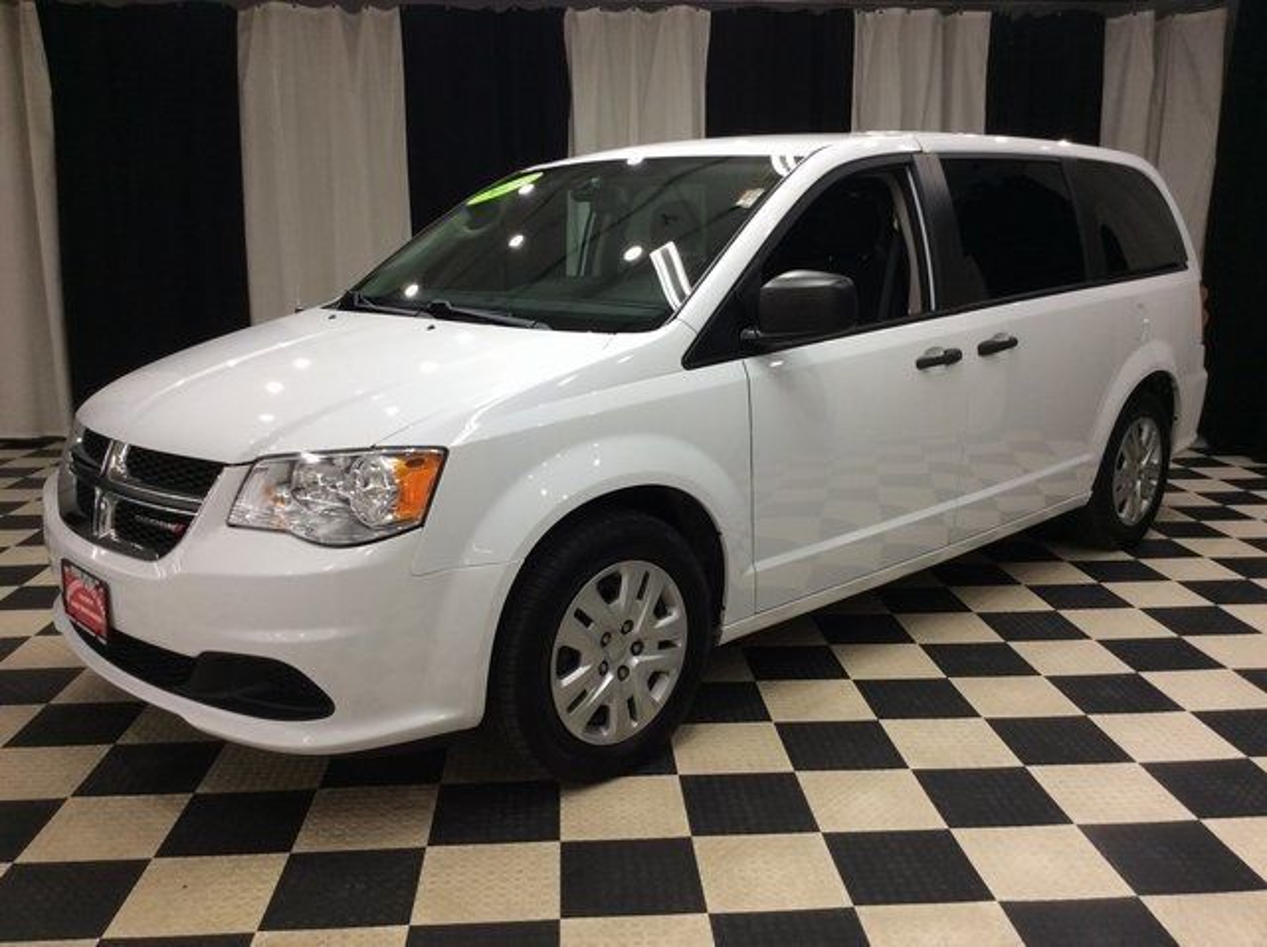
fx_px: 1169
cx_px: 634
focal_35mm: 32
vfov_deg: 44.1
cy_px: 474
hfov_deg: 56.9
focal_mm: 3.3
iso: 40
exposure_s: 1/40
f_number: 2.4
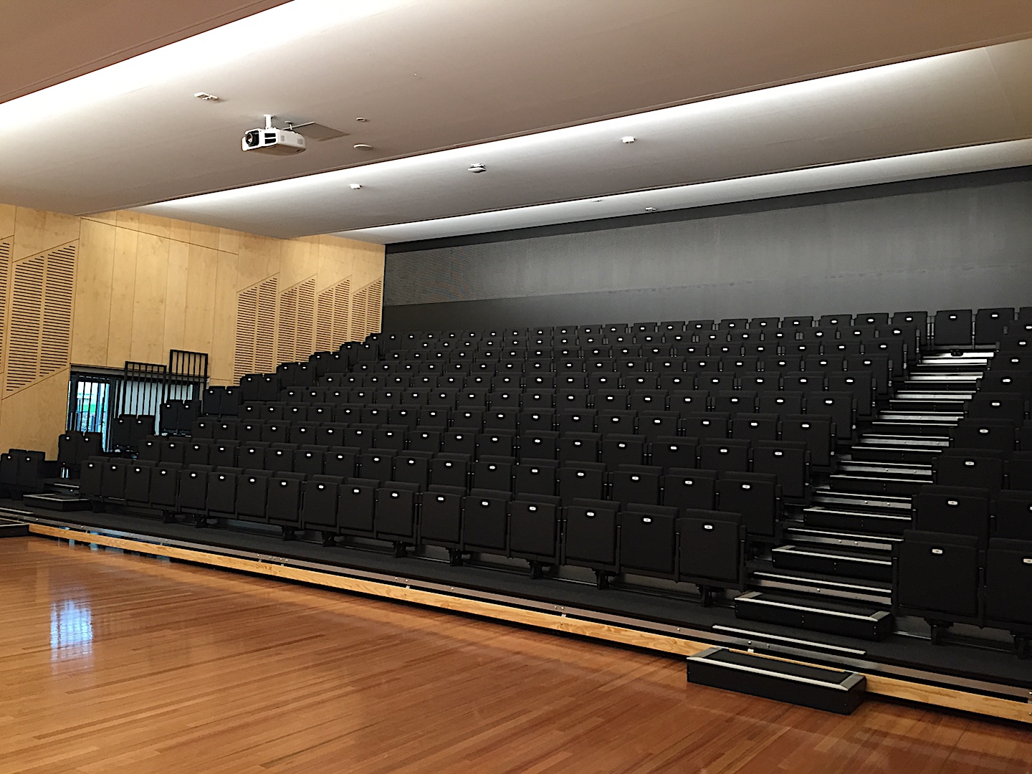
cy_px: 387
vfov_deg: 48.2
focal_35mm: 29
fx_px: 865
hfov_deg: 61.7
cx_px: 516
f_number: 2.2
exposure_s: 1/33
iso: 125
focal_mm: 4.15
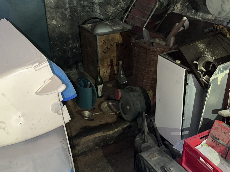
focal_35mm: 38
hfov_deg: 48.9
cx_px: 124
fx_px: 252
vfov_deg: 37.4
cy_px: 60
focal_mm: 5.1
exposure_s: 1/4
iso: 64
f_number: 1.6
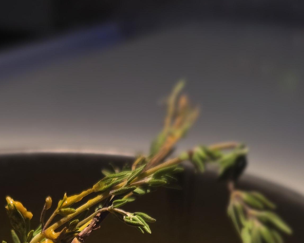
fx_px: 702
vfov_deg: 18.1
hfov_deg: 24.1
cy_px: 333
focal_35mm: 78
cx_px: 64
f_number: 1.7
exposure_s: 1/60
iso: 125
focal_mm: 6.25
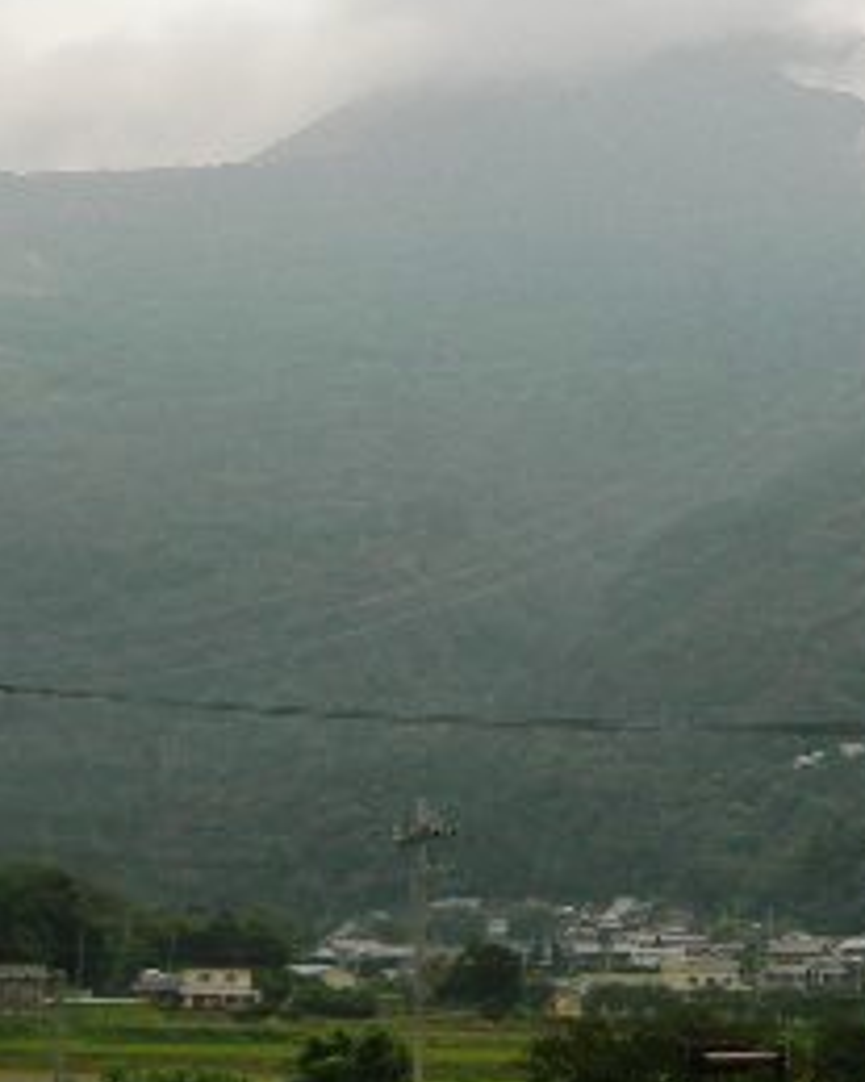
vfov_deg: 19.4
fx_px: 3170
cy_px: 568
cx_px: 660
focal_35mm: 99
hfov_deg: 15.5
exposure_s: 1/298
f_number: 2.9
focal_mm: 8.5
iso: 50
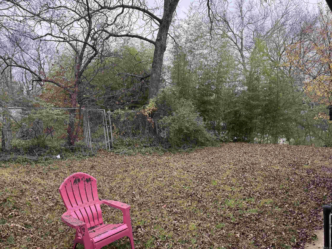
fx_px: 230
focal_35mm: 24
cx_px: 166
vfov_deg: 56.8
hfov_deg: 71.6
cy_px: 124
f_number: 1.78
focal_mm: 6.76
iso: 100
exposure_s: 1/517
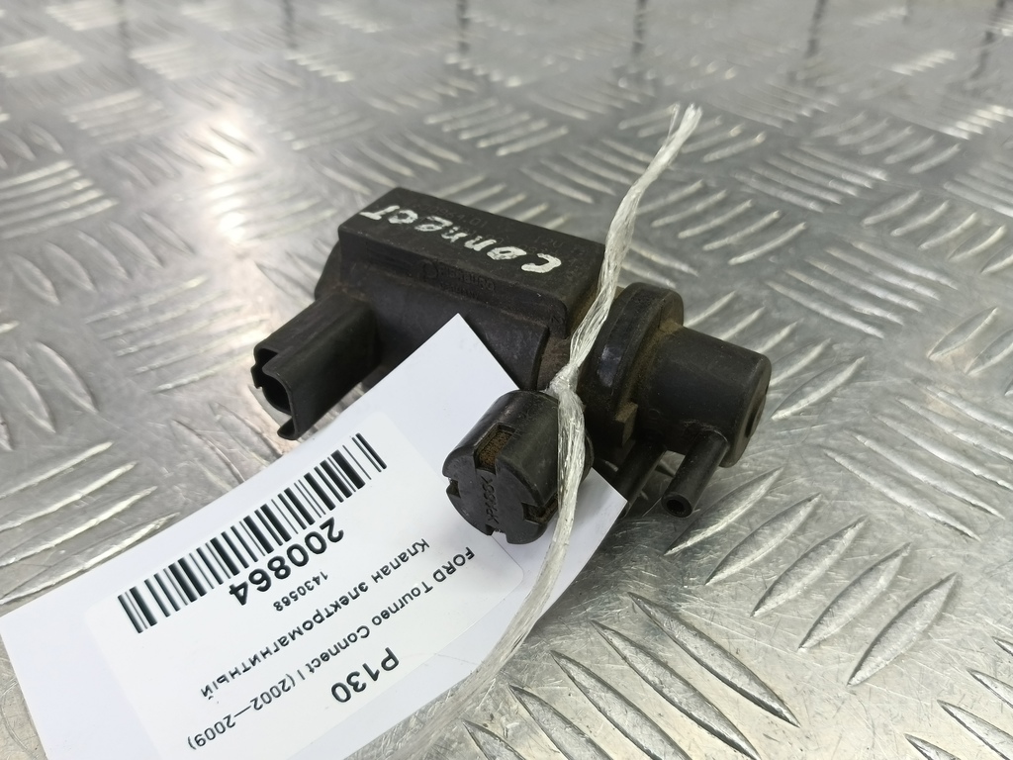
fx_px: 673
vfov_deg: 58.9
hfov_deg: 73.9
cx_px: 506
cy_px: 380
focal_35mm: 23
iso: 121
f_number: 1.6
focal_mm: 4.11
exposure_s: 1/50
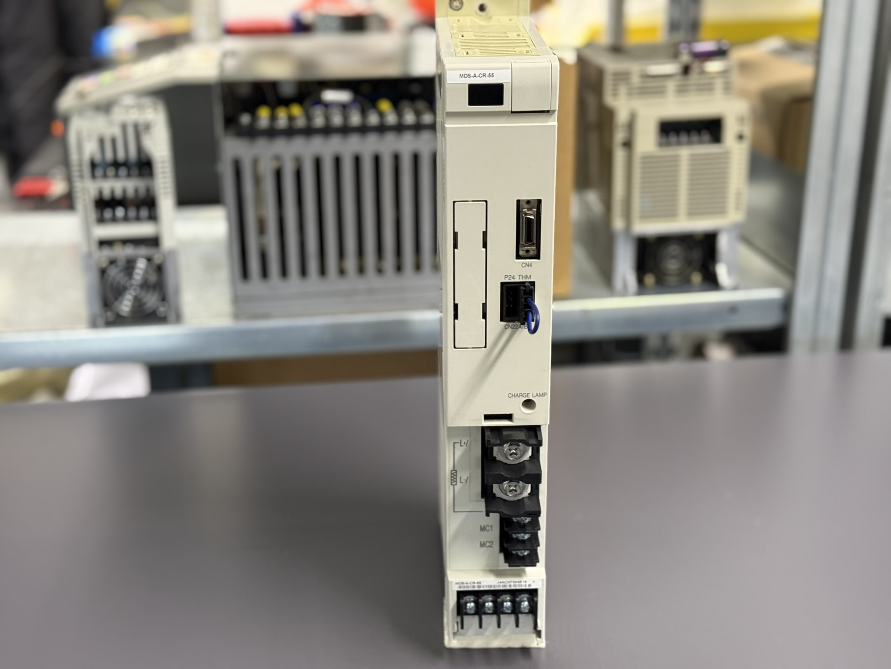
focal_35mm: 48
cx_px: 446
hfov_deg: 39.7
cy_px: 334
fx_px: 1235
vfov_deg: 30.3
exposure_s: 1/33
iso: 200
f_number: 1.78
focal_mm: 6.76
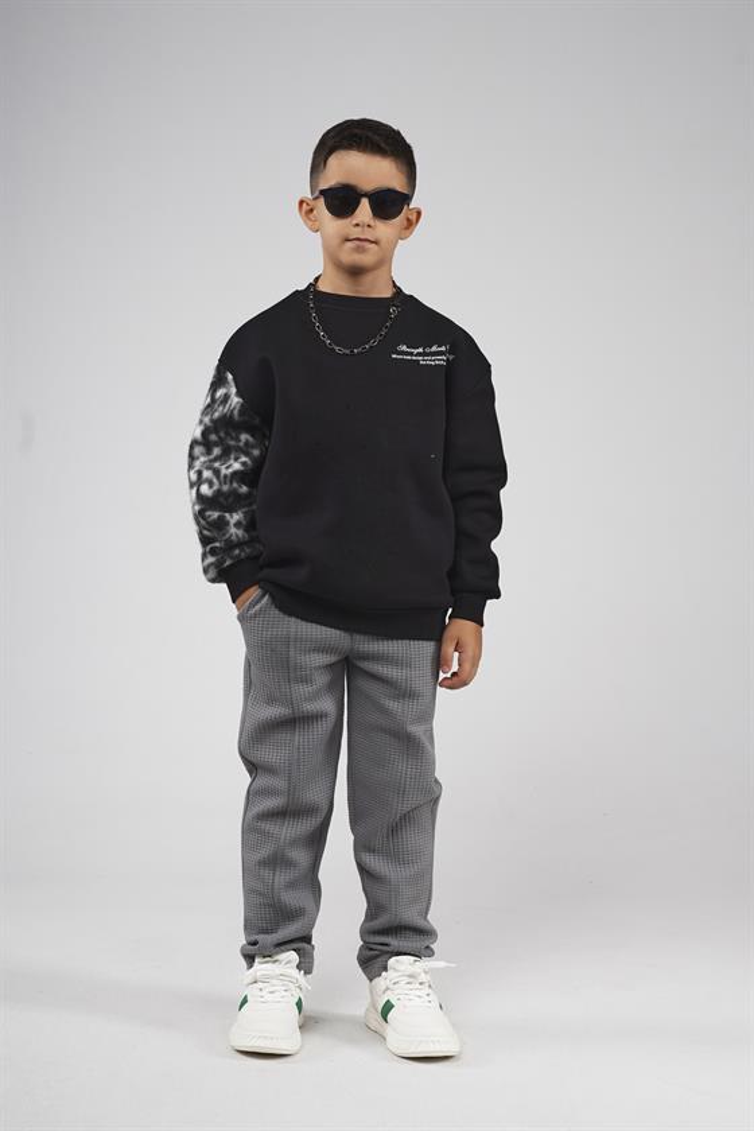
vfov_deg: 33.4
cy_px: 566
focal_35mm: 60
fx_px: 1885
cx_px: 377
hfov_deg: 22.6
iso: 80
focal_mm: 40
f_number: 6.3
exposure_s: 1/160
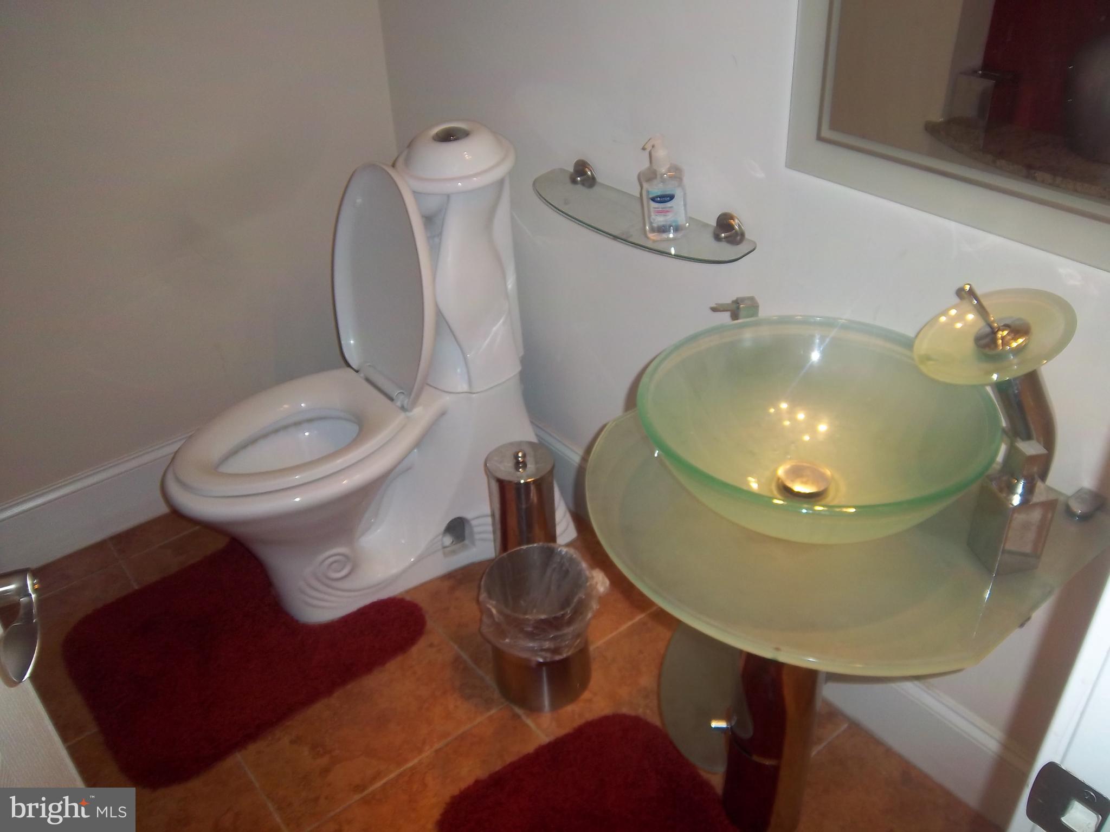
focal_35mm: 28
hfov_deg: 63.4
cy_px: 416
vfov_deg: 49.7
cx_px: 555
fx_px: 898
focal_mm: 5.05
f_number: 3.5
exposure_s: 1/30
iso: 64
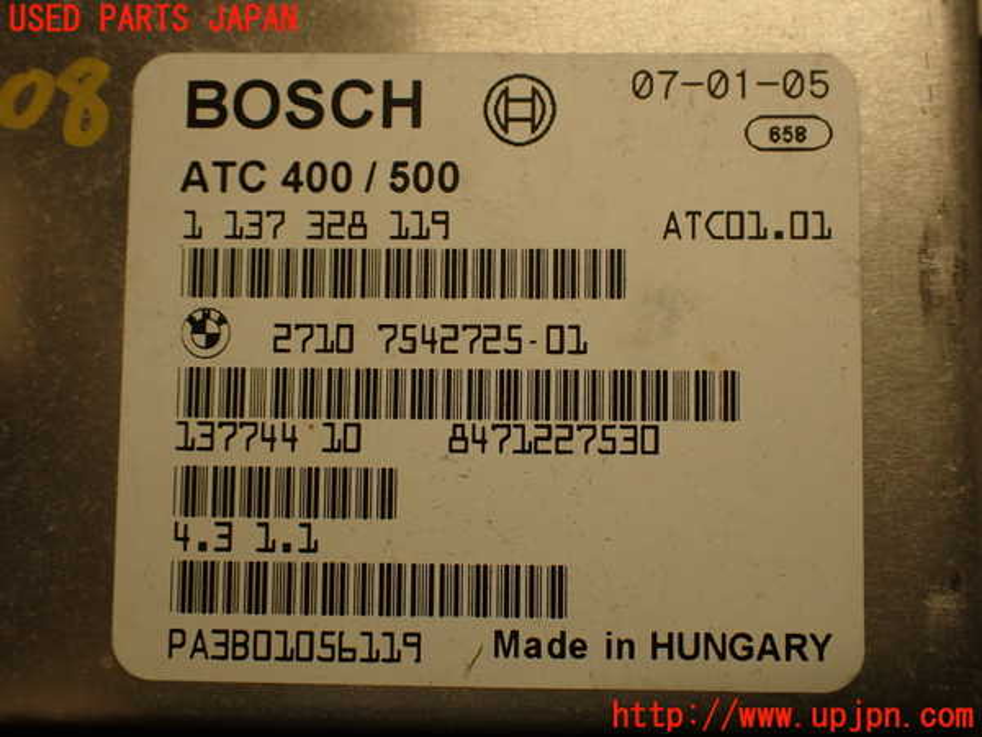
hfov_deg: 51.4
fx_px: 1021
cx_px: 491
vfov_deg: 39.7
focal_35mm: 36
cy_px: 368
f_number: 2.5
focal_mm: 6.37
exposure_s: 1/60
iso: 200
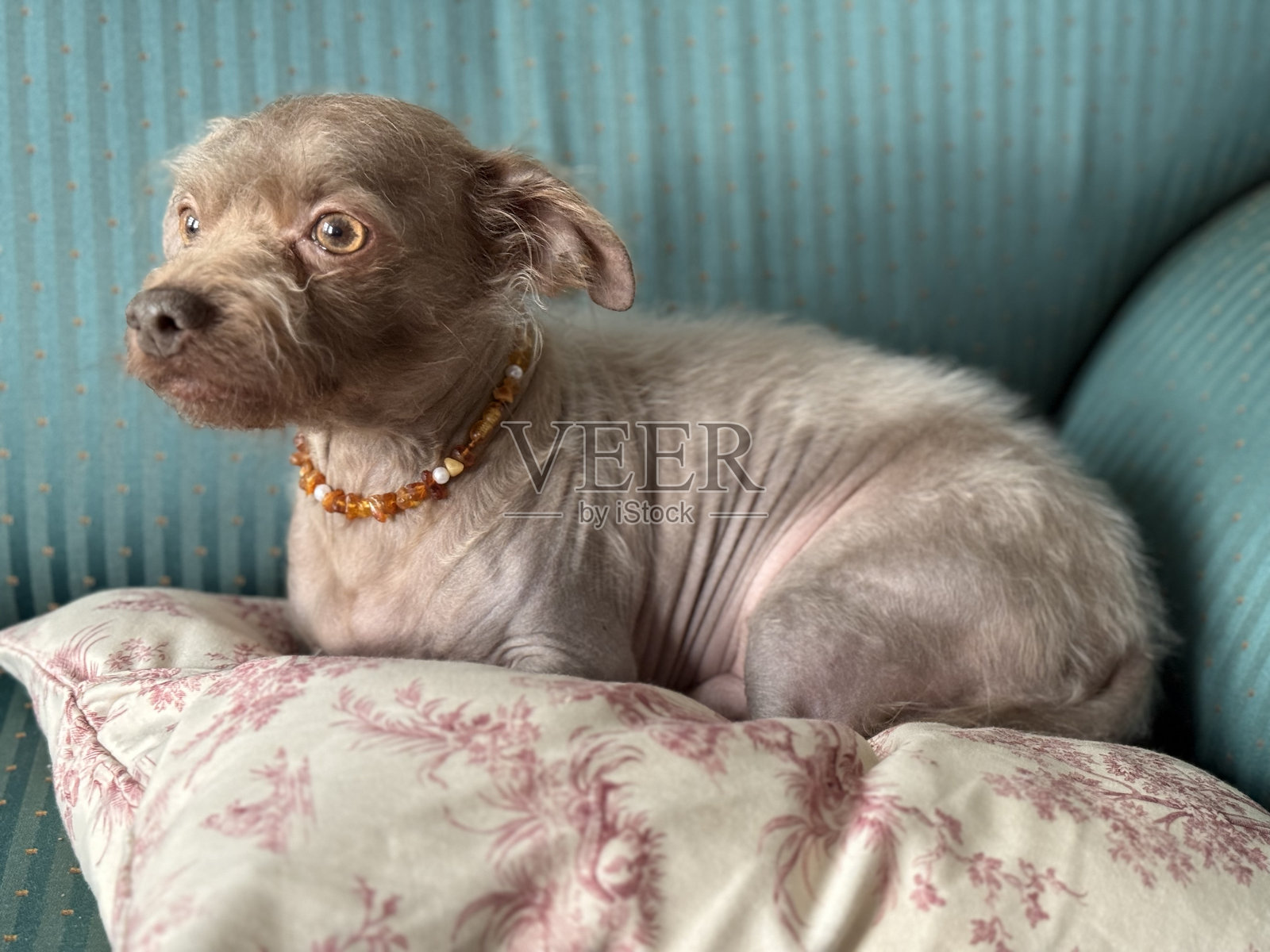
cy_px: 476
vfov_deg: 30.3
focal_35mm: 48
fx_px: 1761
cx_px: 635
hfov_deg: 39.7
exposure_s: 1/40
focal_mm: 6.76
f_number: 1.78
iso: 250
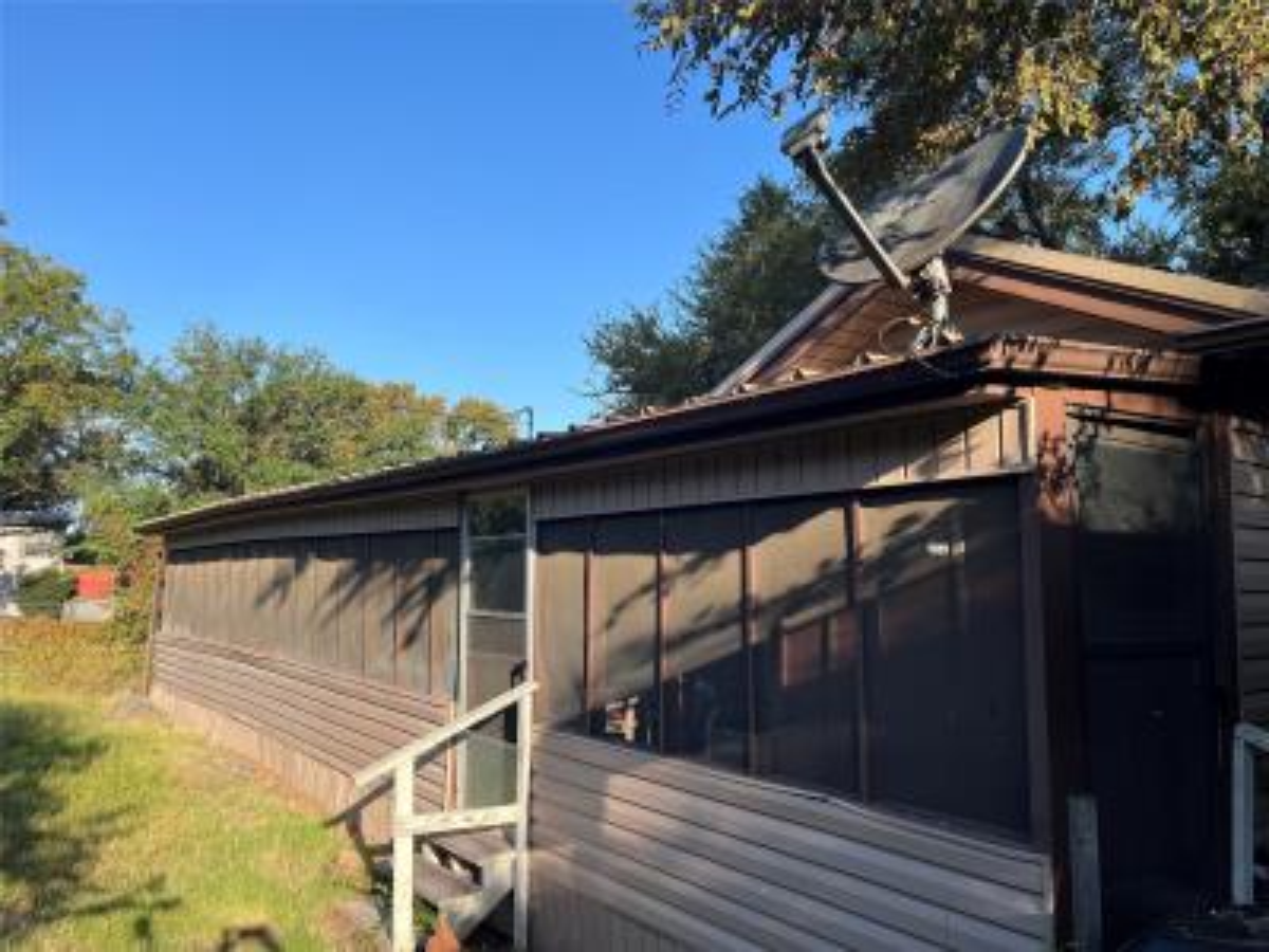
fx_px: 953
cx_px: 634
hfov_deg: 67.3
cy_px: 476
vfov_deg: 53.1
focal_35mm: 26
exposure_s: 1/1517
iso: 50
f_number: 1.6
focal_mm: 5.1
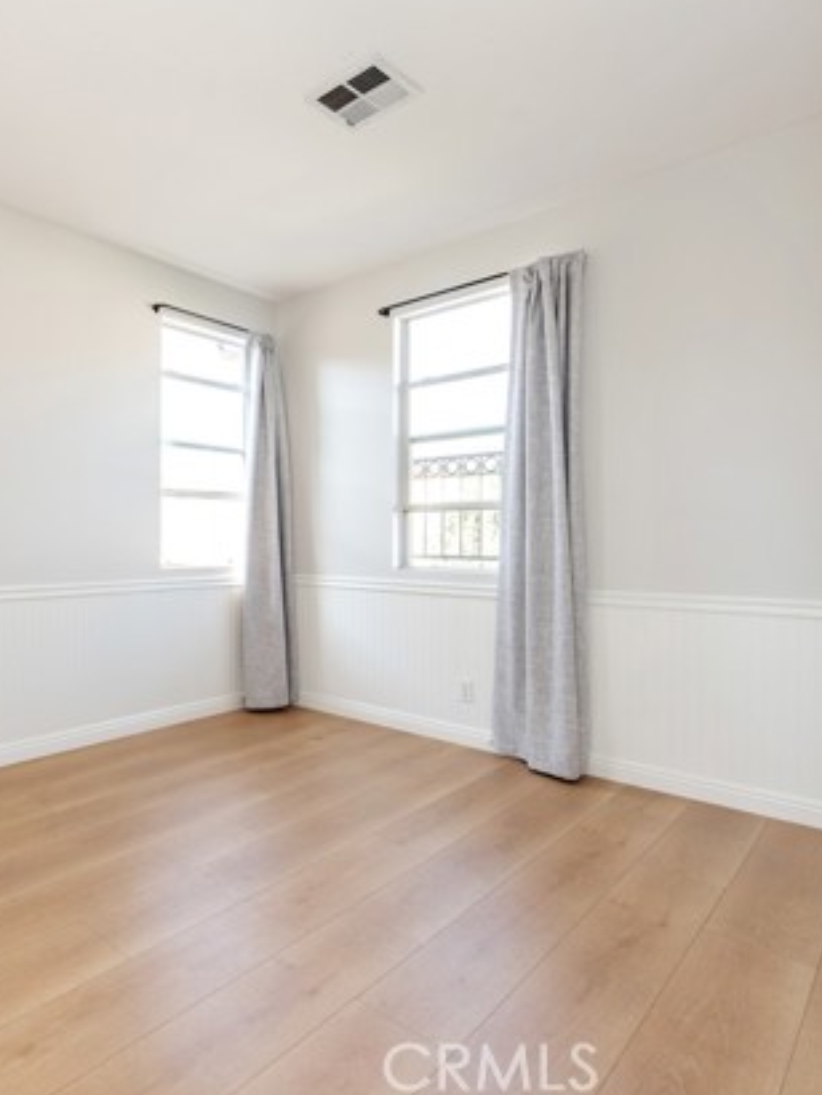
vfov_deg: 78.9
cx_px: 152
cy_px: 535
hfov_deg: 58.1
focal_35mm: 21
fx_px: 664
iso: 400
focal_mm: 14
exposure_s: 1/125
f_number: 5.6
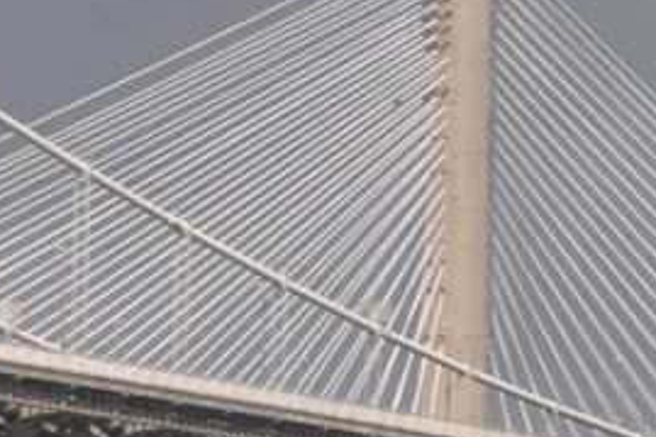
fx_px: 16564
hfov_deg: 2.3
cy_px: 328
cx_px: 1456
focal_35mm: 910
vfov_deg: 1.5
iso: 200
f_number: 10
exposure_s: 1/320
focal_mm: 85
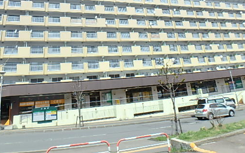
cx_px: 120
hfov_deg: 66.5
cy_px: 50
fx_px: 187
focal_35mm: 28
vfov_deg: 43.8
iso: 125
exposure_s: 1/320
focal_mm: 3.7
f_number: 6
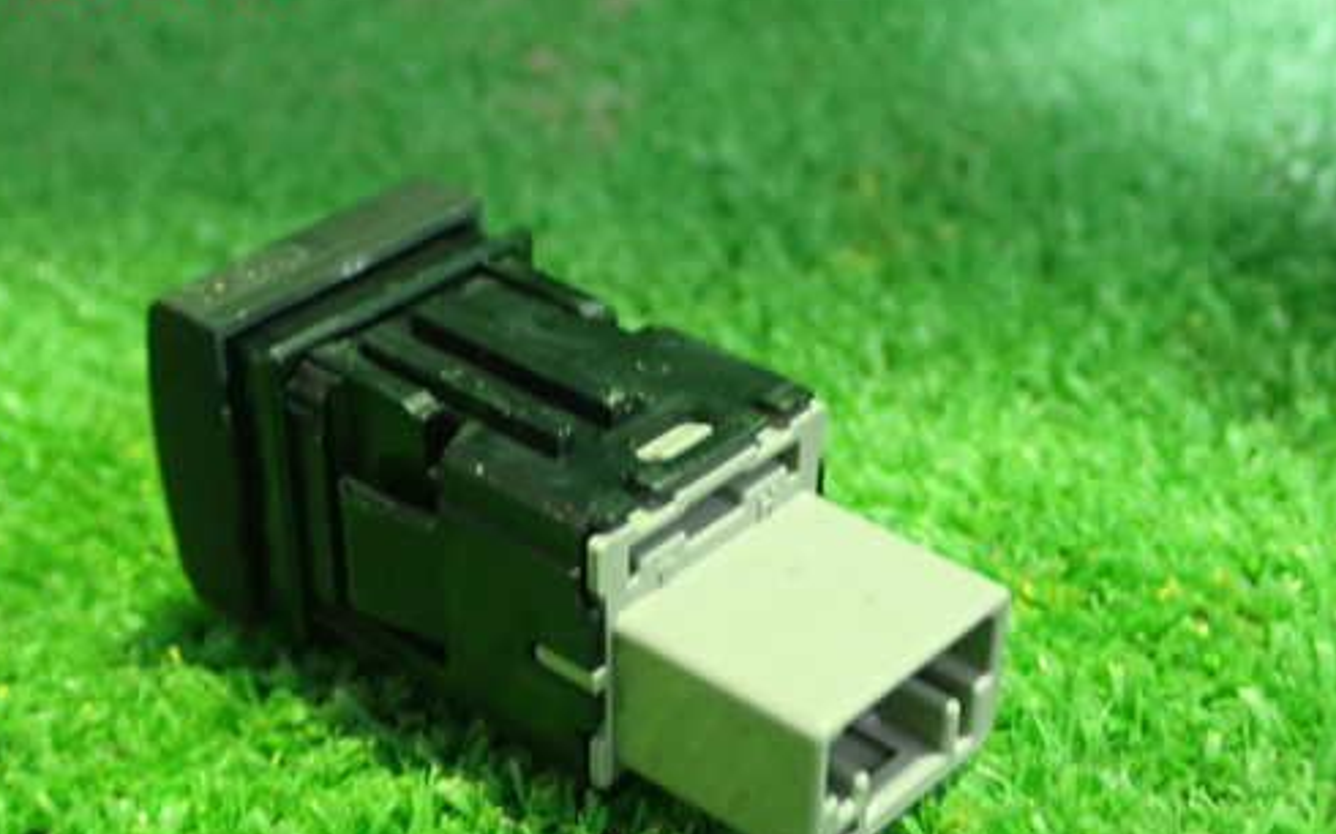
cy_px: 548
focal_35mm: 61
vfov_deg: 21.2
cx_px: 608
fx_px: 2221
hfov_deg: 33.5
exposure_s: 1/13
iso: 800
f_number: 3.1
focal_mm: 8.4
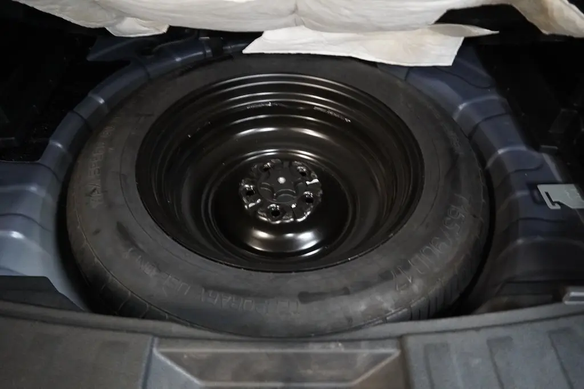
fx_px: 438
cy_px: 194
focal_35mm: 27
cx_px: 292
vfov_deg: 47.9
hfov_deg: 67.4
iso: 5000
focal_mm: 18
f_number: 3.5
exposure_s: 1/30
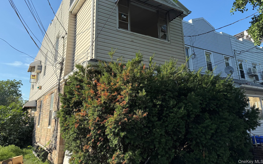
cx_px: 131
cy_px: 64
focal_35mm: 26
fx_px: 186
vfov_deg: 47.3
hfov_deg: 70.4
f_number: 1.78
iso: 80
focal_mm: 6.76
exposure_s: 1/1689
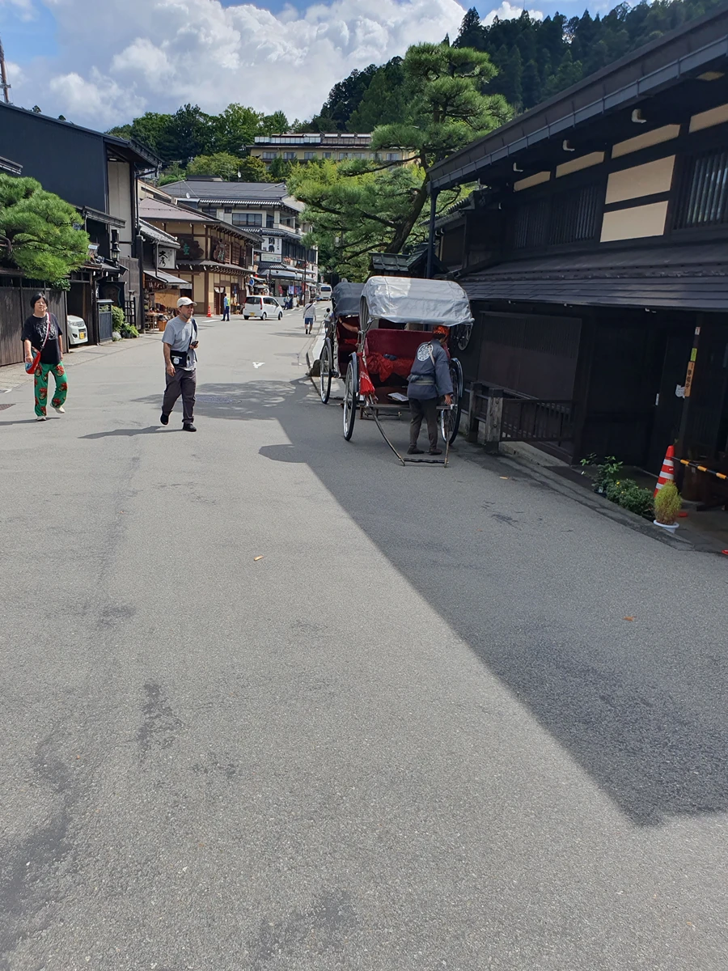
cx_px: 364
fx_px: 729
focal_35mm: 26
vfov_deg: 67.3
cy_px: 486
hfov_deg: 53.1
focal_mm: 4.32
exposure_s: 1/1536
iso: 50
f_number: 2.4
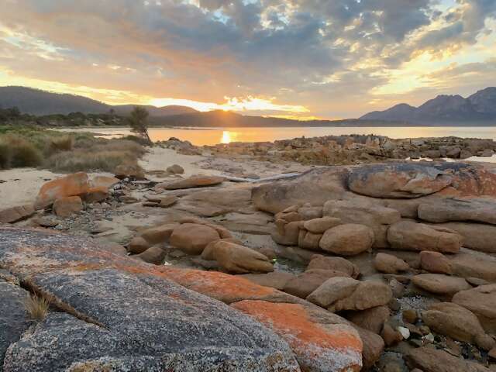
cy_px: 186
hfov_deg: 67.3
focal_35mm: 26
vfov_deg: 53.1
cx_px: 248
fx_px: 373
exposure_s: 1/122
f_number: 1.8
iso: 25
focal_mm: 4.25
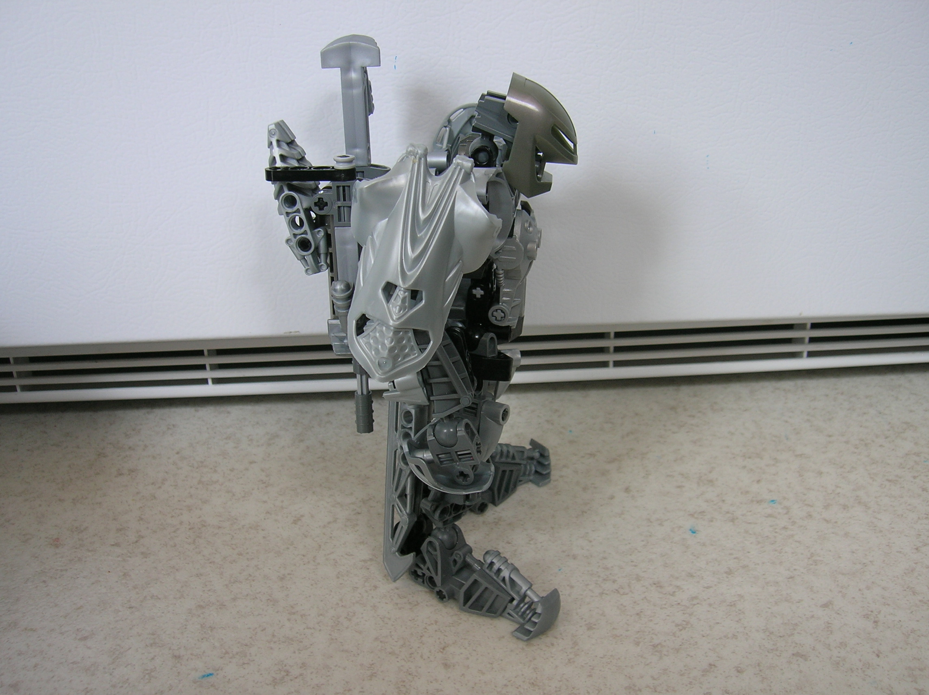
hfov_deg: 51.4
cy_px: 348
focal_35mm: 36
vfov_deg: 39.6
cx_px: 464
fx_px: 965
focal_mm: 6
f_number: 2.9
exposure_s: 1/10.1
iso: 50
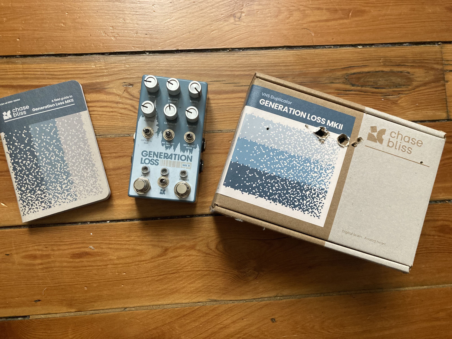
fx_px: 366
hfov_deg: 63.4
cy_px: 170
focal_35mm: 28
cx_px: 226
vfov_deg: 49.7
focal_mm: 3.99
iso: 250
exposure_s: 1/60
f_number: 1.8
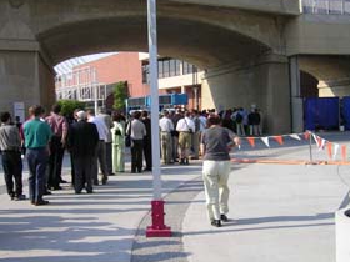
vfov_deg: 32.2
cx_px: 158
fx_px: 455
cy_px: 129
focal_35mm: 45
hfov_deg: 42.0
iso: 50
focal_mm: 5.6
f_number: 4.8
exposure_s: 1/273
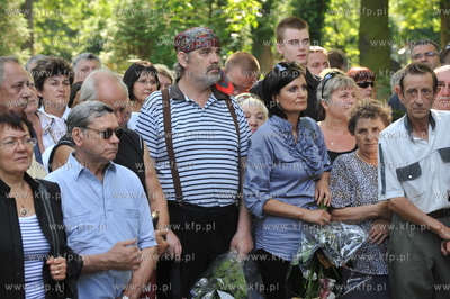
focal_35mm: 120
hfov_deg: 17.1
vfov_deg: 11.4
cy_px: 150
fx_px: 1499
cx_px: 225
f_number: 7.1
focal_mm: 120
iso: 500
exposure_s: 1/125
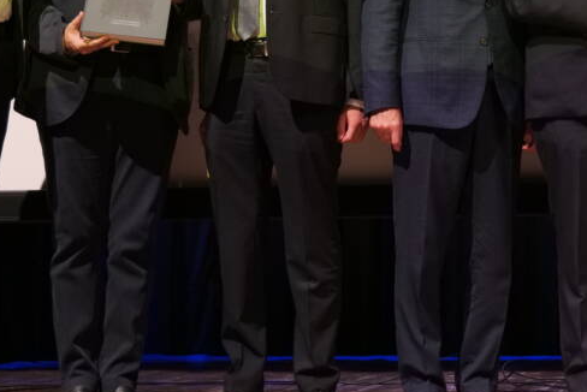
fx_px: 1844
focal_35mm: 113
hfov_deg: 17.9
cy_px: 91
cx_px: 494
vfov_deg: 12.1
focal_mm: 46
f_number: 4
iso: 4000
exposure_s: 1/60
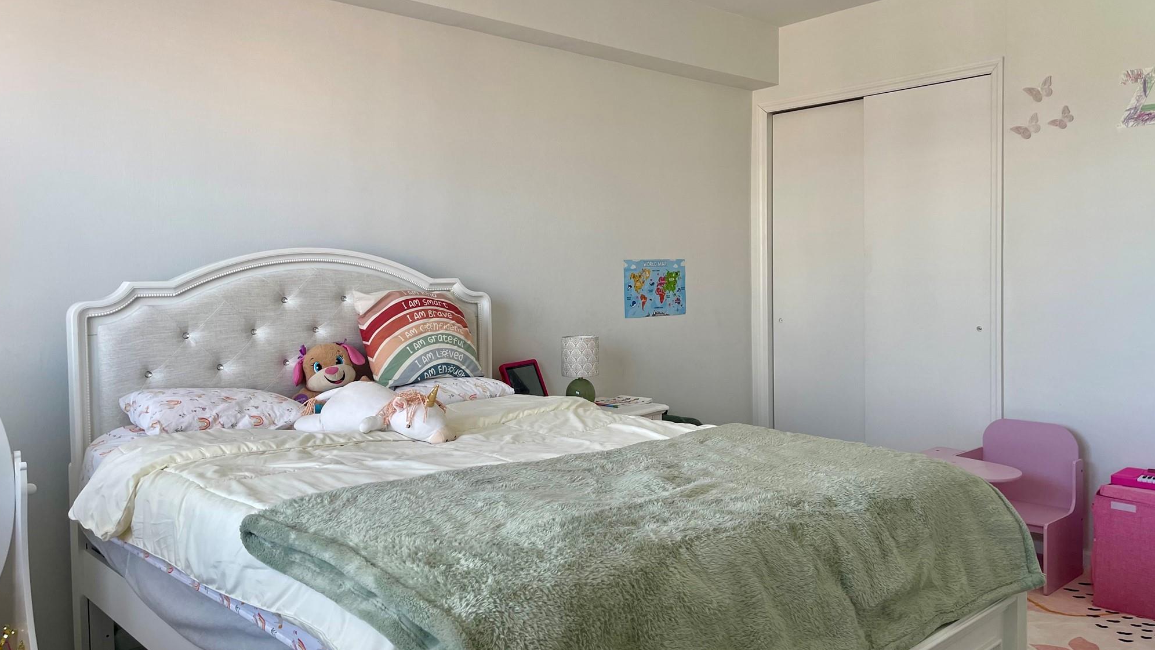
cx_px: 585
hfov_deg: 67.9
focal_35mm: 28
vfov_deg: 41.5
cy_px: 295
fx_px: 858
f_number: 1.6
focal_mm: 5.1
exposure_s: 1/121
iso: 80
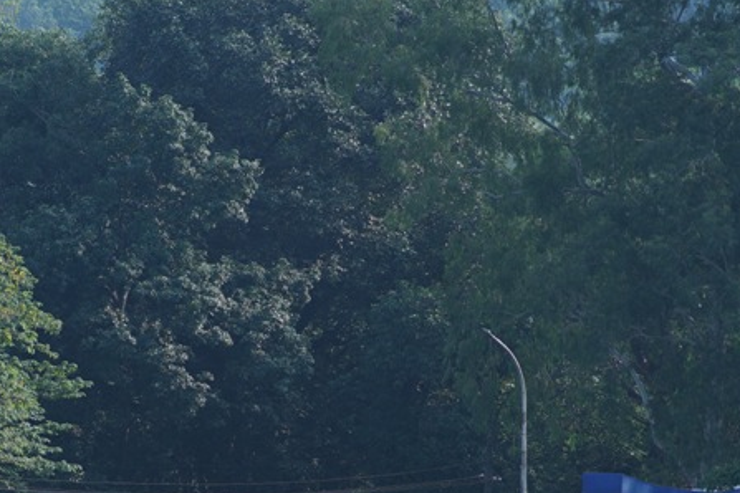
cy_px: 619
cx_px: 250
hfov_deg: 9.0
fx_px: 4686
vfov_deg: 6.0
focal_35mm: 228
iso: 100
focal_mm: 85
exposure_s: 1/1250
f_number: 2.8
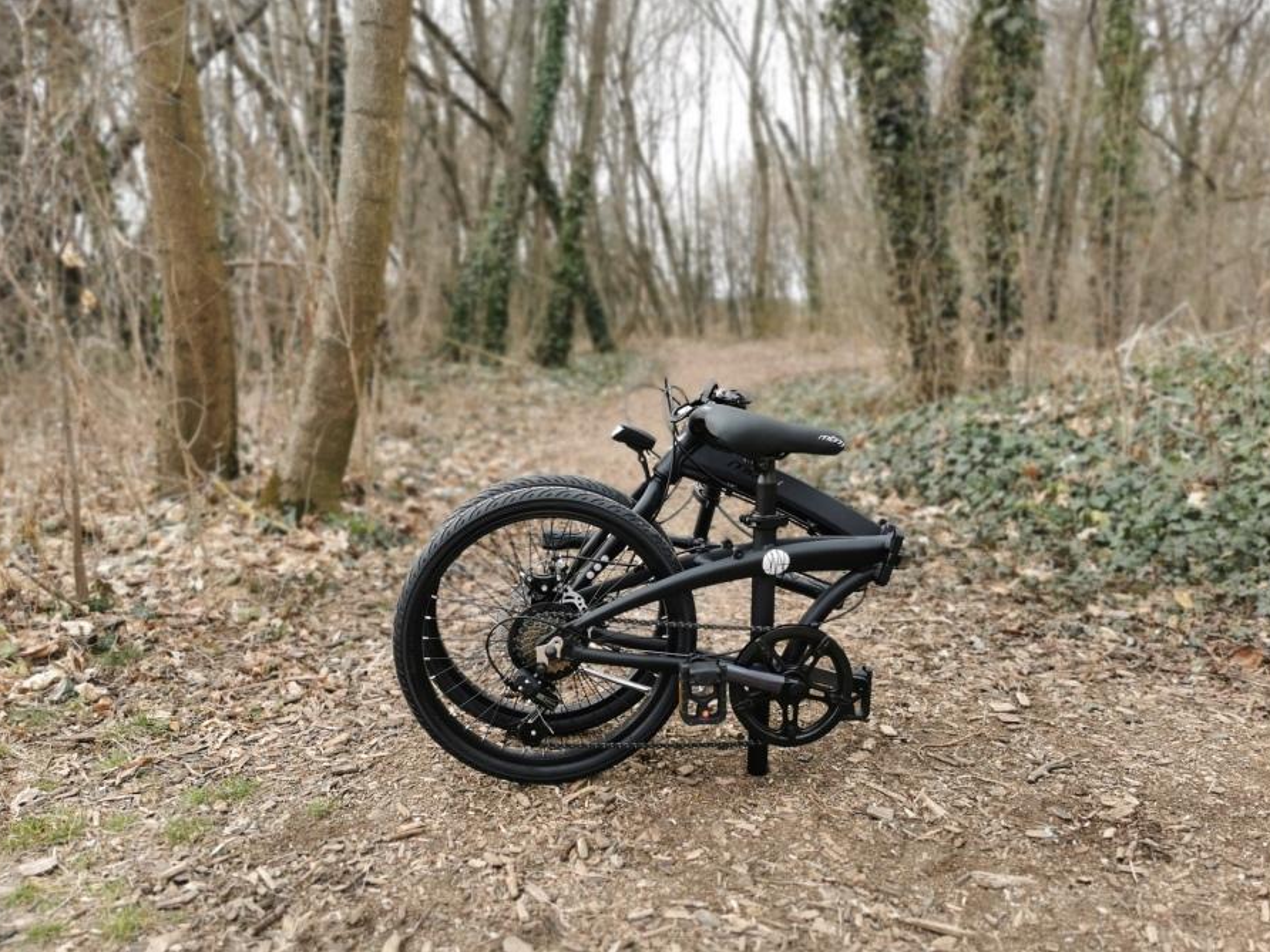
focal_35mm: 31
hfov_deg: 58.3
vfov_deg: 45.4
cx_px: 602
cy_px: 475
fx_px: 1137
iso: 50
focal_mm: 5.56
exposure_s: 1/529
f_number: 4
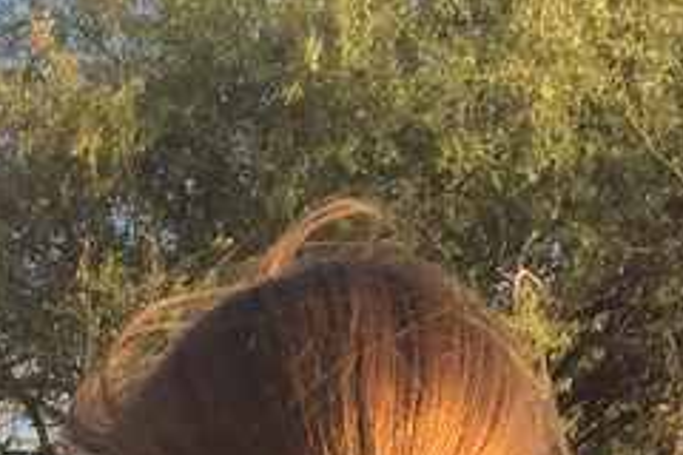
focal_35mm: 161
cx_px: -606
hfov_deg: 11.7
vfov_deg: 7.5
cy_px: 1356
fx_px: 3054
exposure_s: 1/618
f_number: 2.2
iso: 32
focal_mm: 4.15
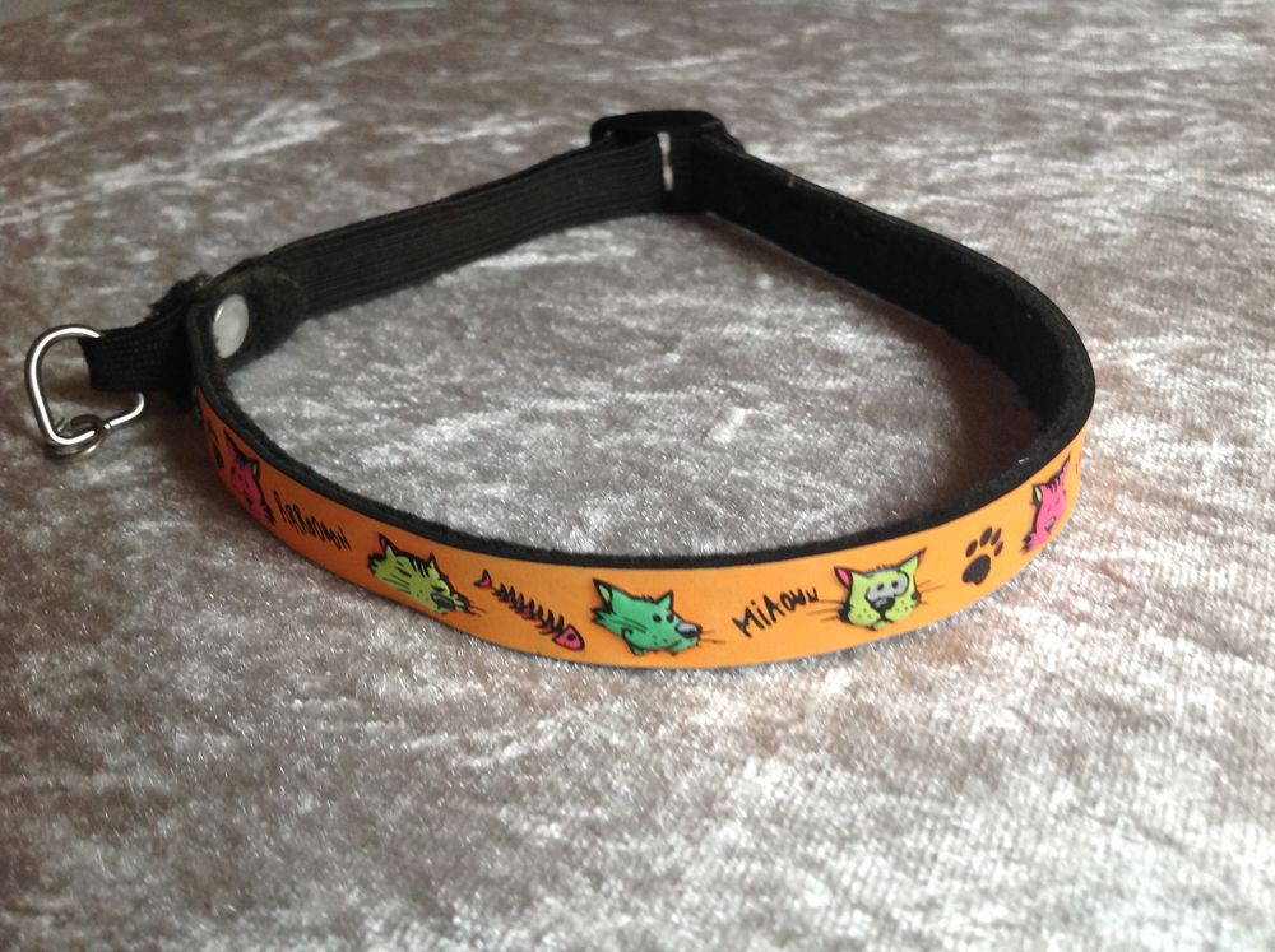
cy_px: 476
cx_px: 638
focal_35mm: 35
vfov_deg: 40.6
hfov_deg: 52.7
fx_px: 1287
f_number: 2.4
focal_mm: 4.28
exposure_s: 1/15
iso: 125
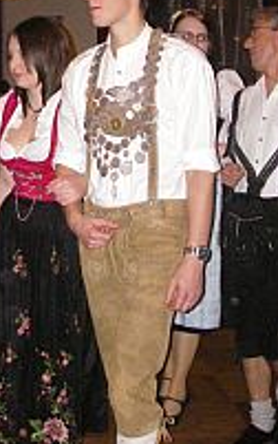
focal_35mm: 80
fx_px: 968
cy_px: 119
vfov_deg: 25.5
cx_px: -2
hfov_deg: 16.0
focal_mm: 6.3
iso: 400
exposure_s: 1/40
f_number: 3.3
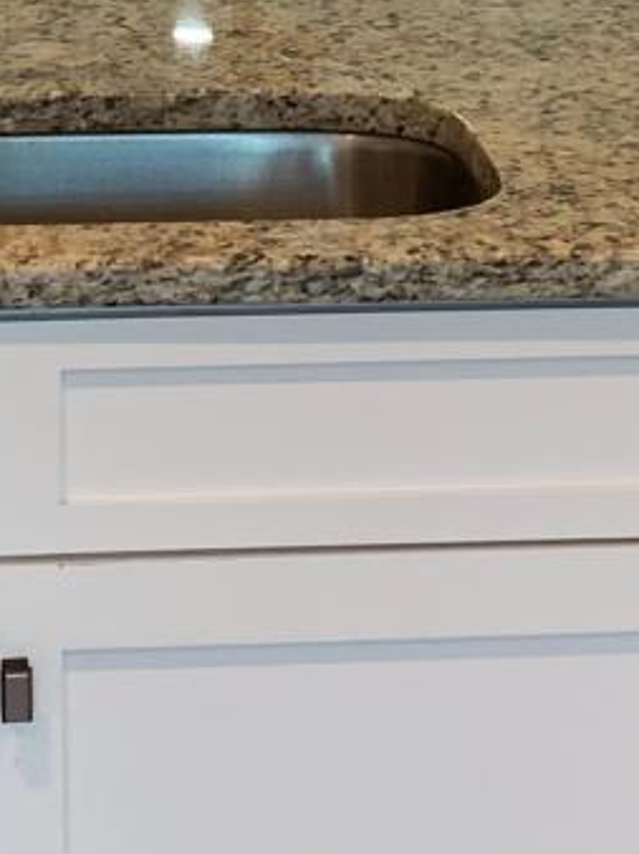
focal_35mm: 154
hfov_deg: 9.6
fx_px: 3795
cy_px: -283
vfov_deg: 12.4
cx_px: 91
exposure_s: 1/60
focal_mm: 4.25
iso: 80
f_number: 1.8
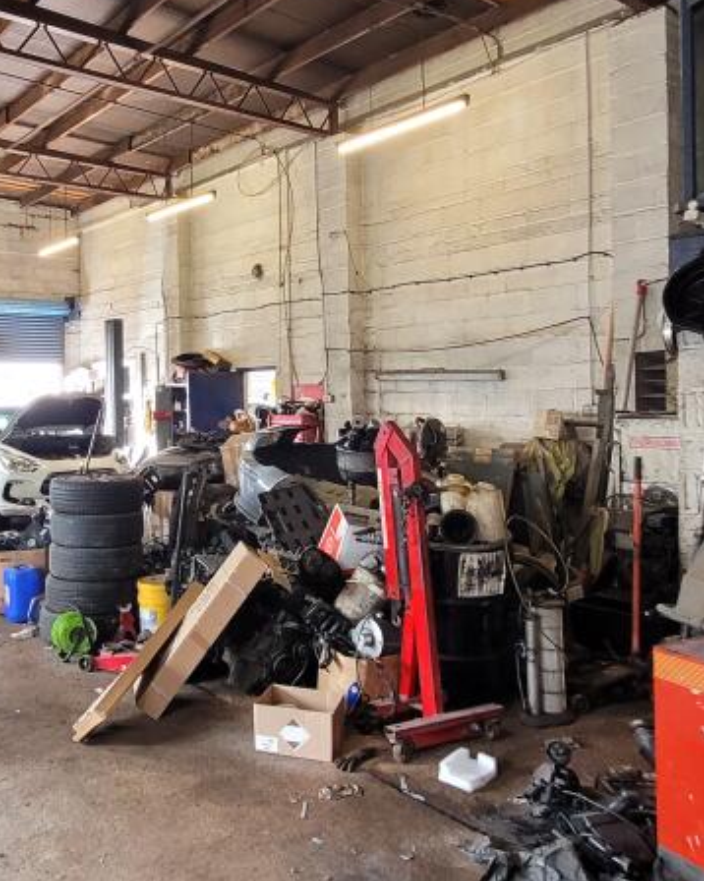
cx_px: 208
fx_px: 756
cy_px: 380
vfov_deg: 60.2
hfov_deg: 48.7
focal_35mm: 29
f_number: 2.2
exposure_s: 1/33
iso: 320
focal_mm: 1.74
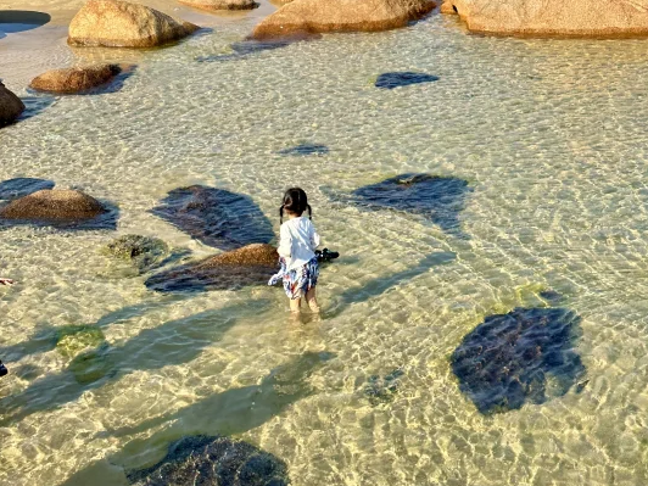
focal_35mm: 65
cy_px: 93
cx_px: 326
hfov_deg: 29.8
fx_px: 1217
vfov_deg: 22.3
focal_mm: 6.86
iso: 64
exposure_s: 1/2114
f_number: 1.78
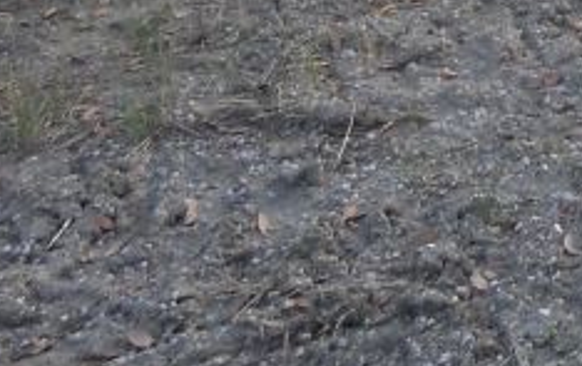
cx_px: 915
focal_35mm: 125
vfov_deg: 9.3
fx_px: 1986
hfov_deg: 15.2
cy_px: -540
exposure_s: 1/50
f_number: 3.2
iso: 80
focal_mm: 4.9
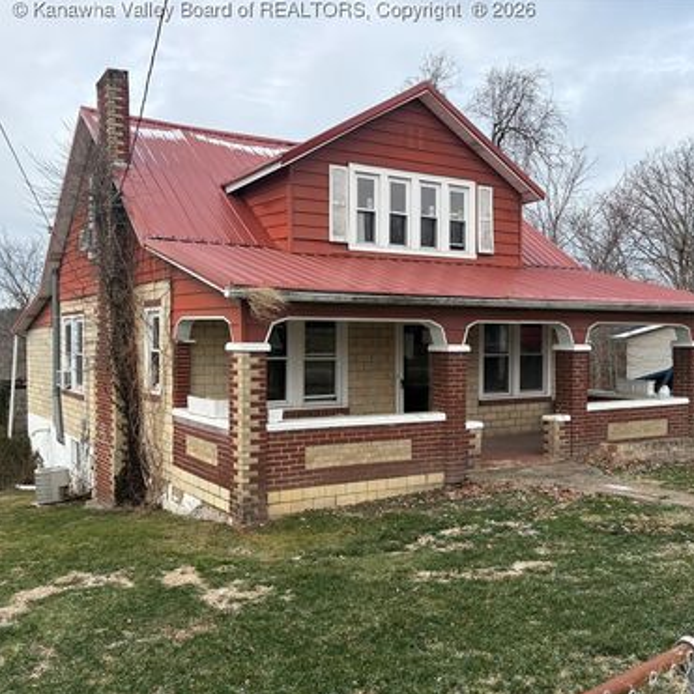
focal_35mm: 31
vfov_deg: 52.5
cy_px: 347
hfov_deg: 52.1
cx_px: 273
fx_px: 703
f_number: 1.6
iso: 50
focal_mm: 5.96
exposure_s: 1/1081
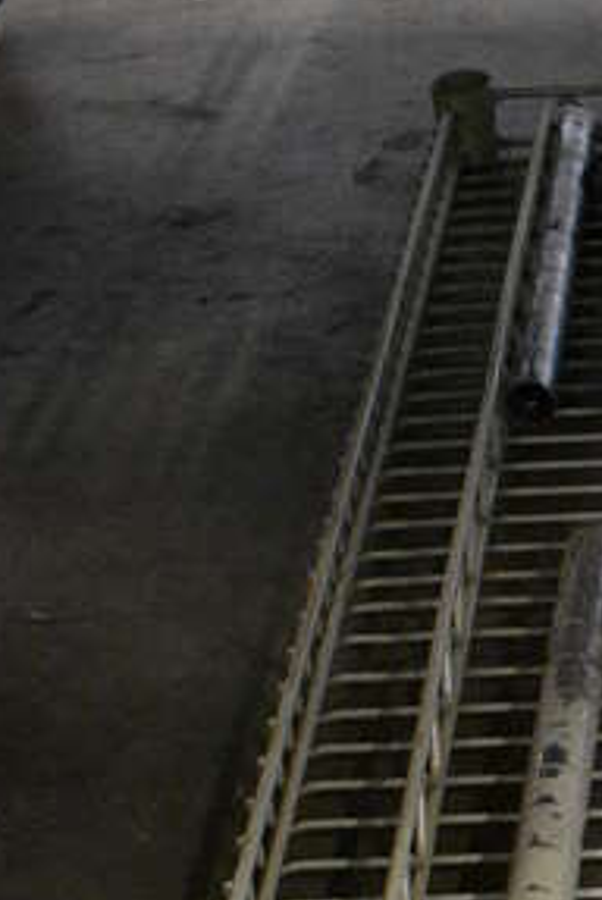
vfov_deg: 21.7
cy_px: 1105
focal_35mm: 86
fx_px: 2152
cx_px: 887
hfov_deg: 14.9
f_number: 3.5
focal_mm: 18
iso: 5000
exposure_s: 1/125
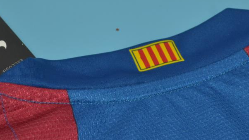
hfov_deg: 13.9
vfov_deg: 7.8
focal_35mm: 155
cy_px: 58
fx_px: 1023
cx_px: 154
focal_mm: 55
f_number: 5.6
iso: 200
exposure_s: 1/200
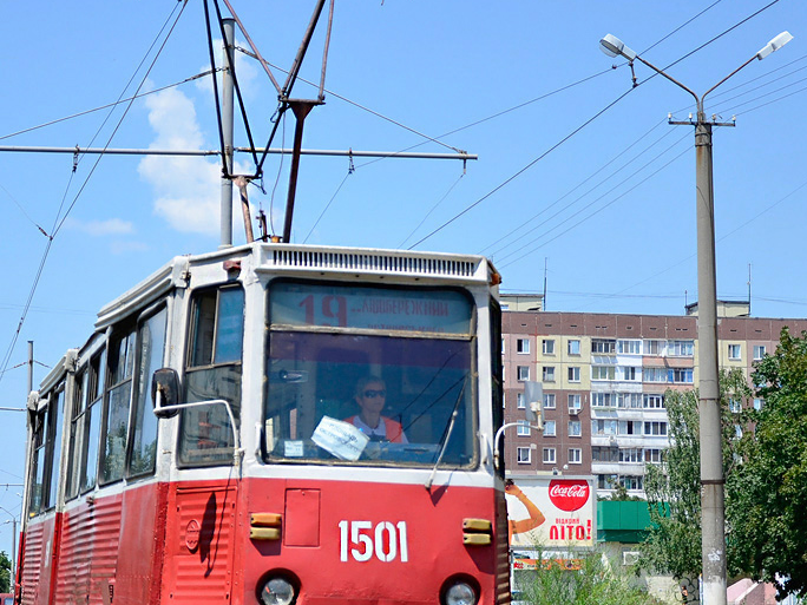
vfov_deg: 15.4
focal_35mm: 96
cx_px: 330
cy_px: 340
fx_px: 2238
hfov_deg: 20.4
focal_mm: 38
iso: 125
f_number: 4.5
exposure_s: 1/1000
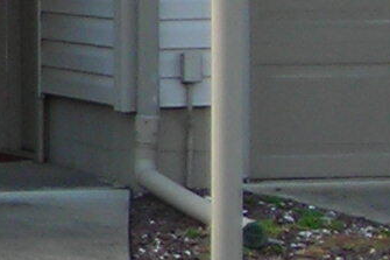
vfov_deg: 4.4
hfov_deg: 6.4
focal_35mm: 306
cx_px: -581
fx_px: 3313
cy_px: -257
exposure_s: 1/173
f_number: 3.2
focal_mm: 6.3
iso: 50
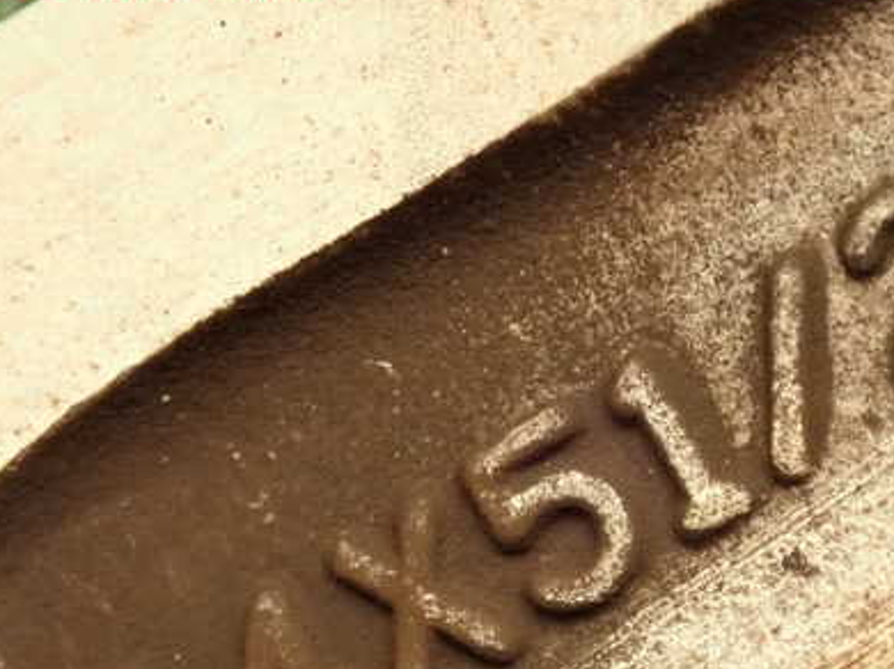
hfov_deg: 12.8
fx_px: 3975
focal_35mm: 154
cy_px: 463
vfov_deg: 9.6
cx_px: 603
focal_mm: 18
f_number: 4.9
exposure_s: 1/125
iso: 1600
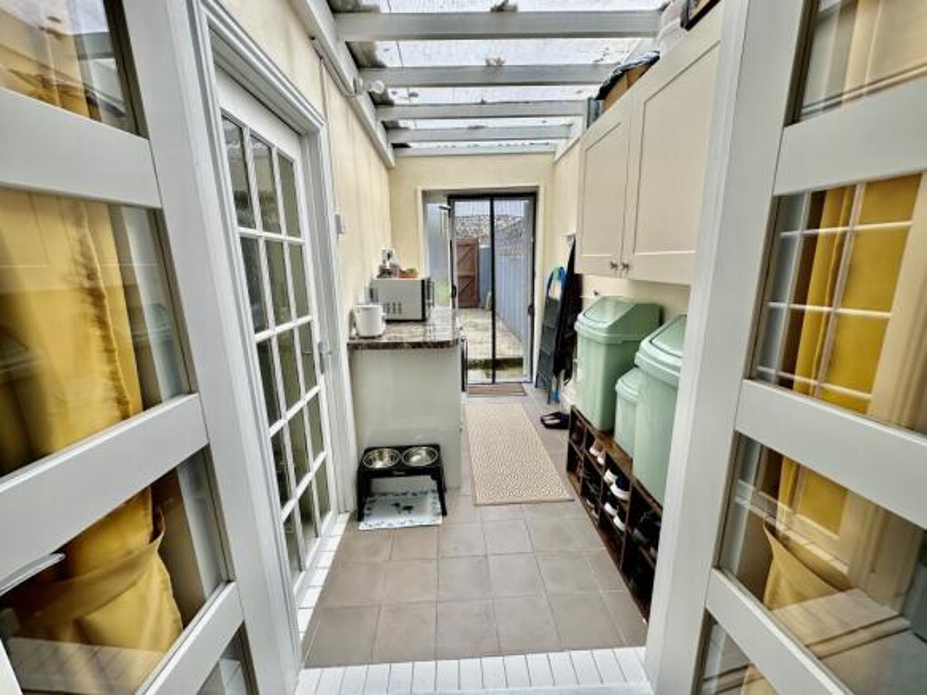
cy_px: 348
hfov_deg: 102.1
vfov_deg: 85.7
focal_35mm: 14
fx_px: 375
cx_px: 464
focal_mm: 2.22
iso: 40
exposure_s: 1/347
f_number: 2.2
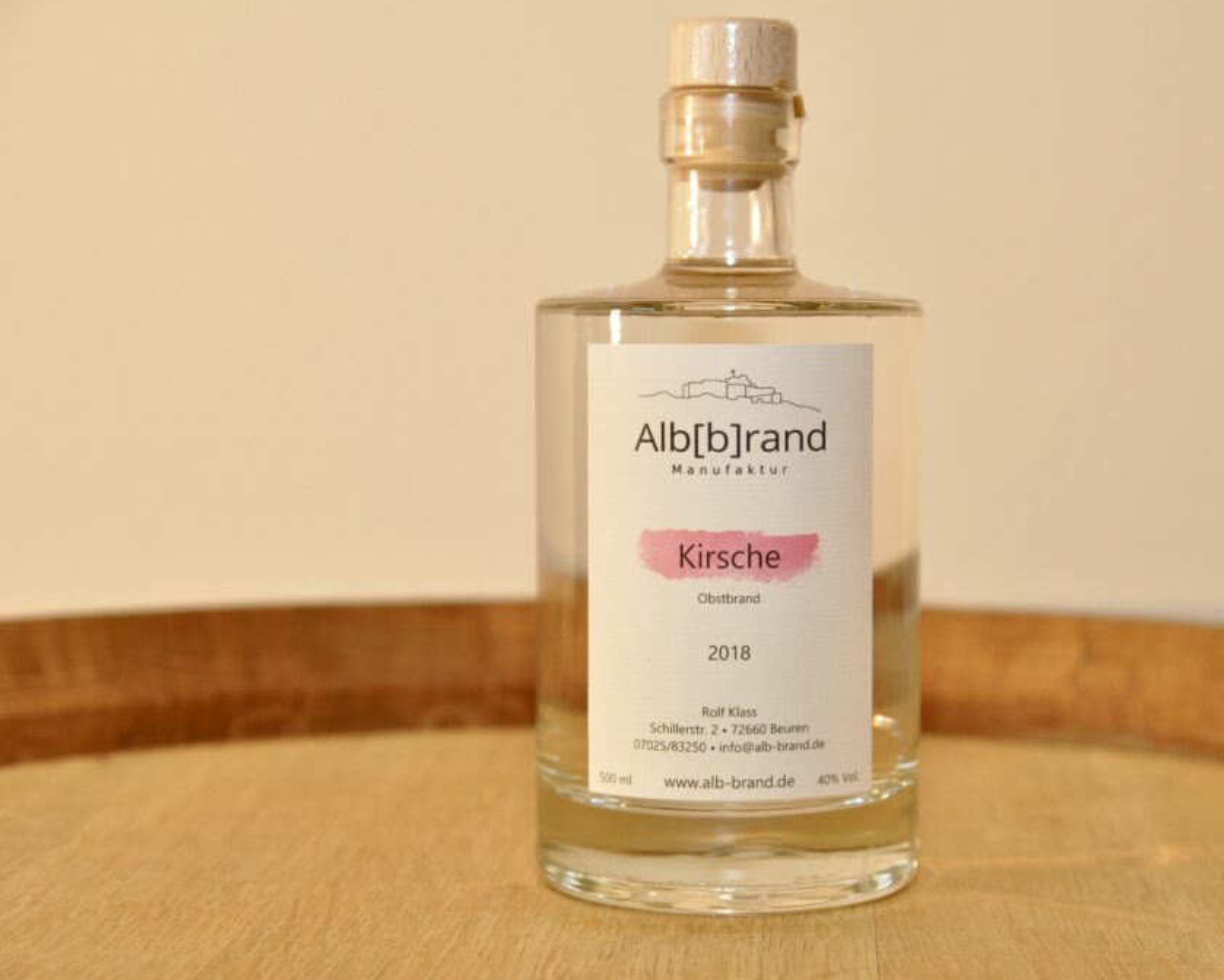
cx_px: 723
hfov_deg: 24.1
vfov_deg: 19.4
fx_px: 2863
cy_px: 488
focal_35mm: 79
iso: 400
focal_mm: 46
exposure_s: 1/80
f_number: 4.5
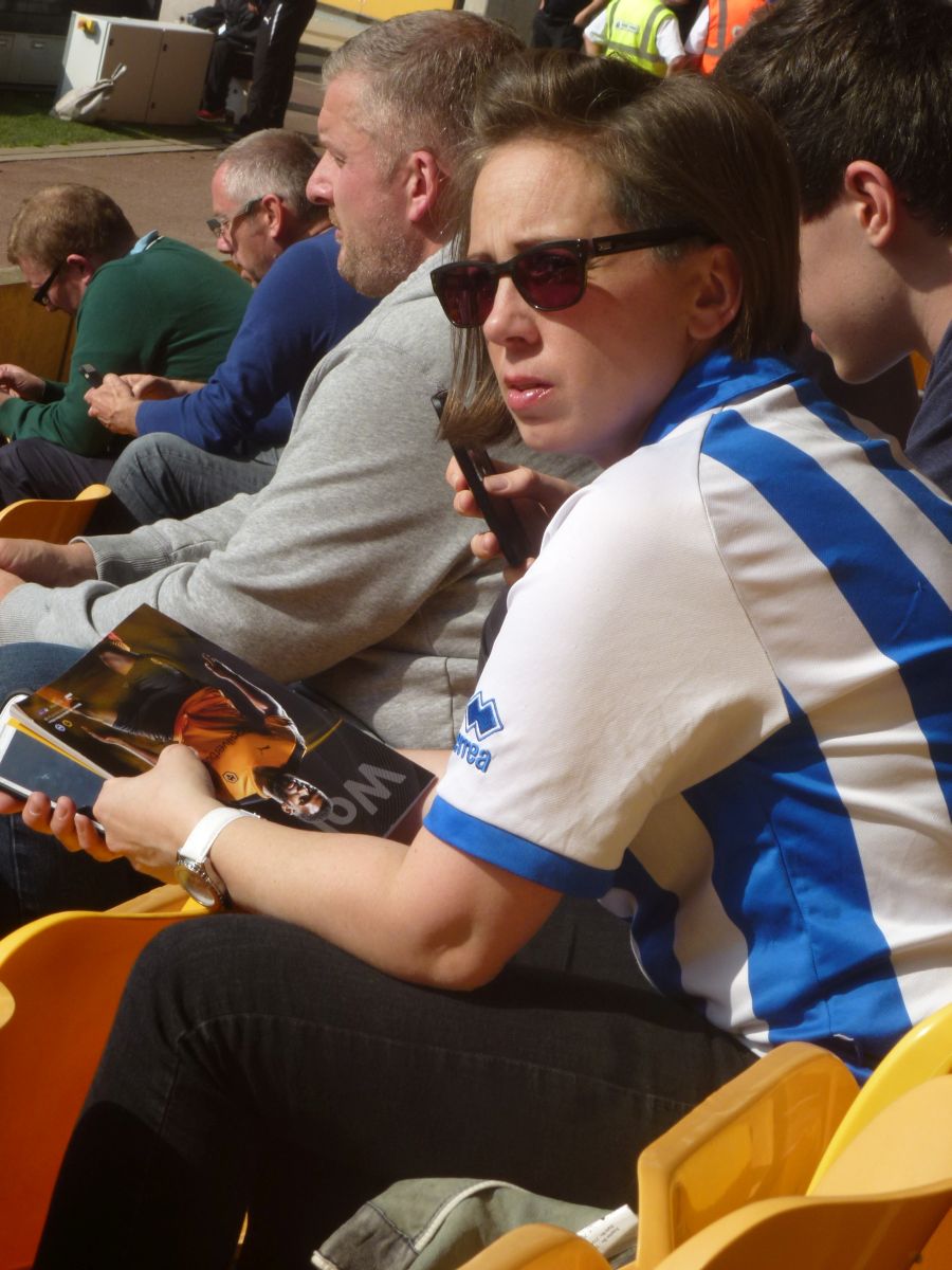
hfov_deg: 11.3
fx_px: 4804
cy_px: 635
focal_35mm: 131
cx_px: 476
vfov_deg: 15.1
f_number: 7.1
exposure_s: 1/250
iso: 100
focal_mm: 23.4
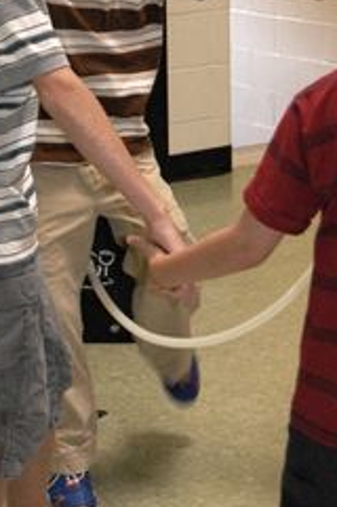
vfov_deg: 15.0
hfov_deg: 10.0
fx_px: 1927
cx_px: 150
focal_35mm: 137
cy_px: 160
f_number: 5.6
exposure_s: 1/160
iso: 1600
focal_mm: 55
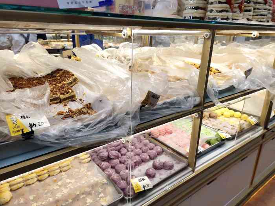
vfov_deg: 48.2
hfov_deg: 61.7
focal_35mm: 29
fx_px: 230
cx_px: 138
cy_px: 103
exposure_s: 1/100
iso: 70
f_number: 1.8
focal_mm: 4.27
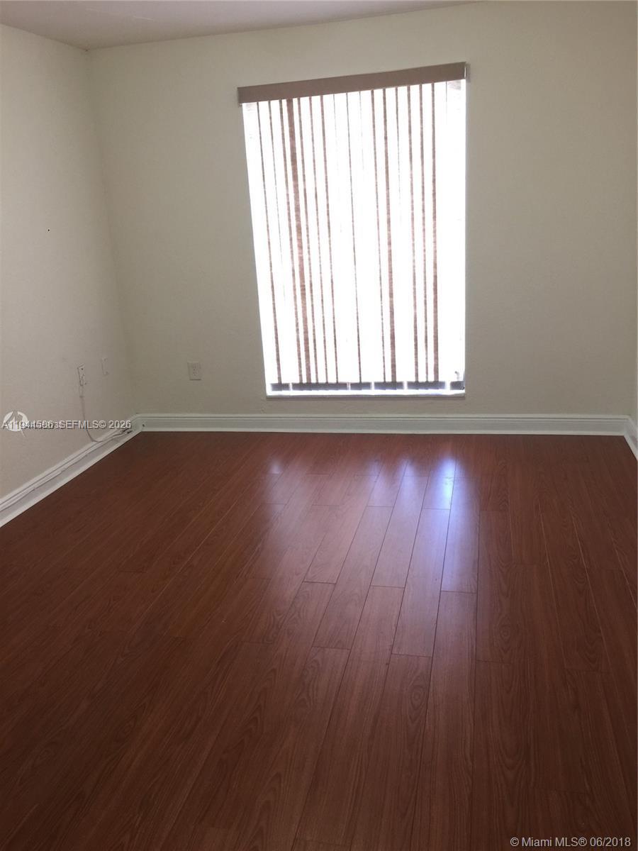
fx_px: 713
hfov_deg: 48.2
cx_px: 319
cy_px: 426
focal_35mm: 29
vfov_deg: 61.7
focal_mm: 4.15
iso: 64
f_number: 2.2
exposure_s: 1/15
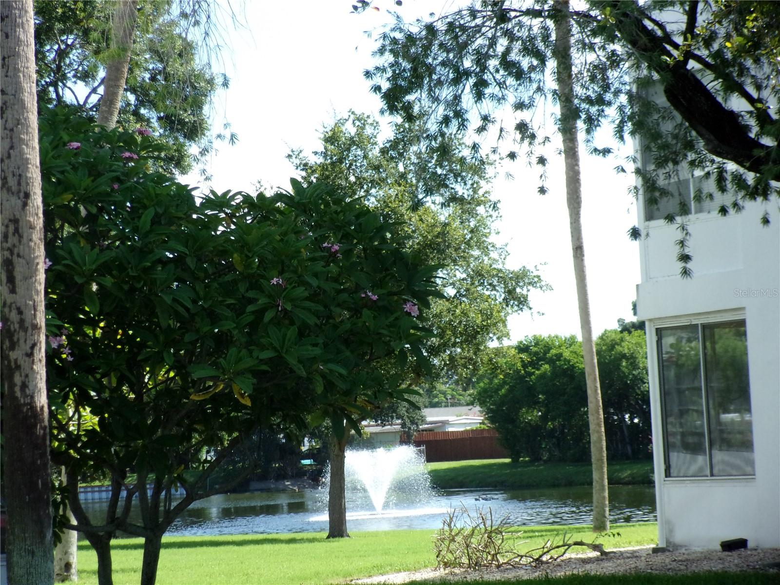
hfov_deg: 17.1
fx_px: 2591
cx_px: 390
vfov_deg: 12.9
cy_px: 292
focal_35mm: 115
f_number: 6.2
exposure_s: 1/400
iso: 200
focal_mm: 20.6
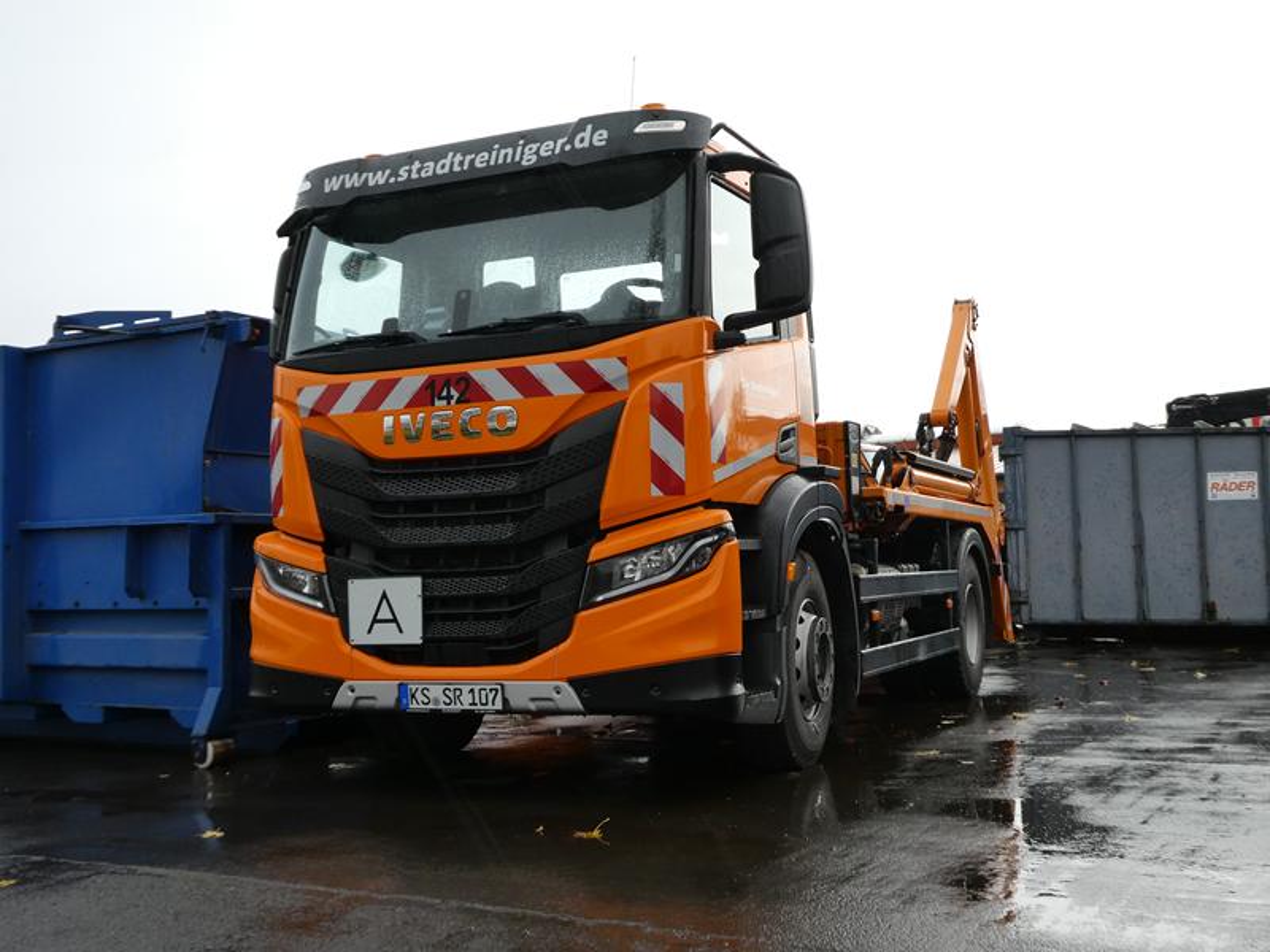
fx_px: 1284
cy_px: 476
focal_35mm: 35
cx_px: 635
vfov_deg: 40.7
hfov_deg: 52.6
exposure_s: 1/80
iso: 80
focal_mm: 6.3
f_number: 3.7
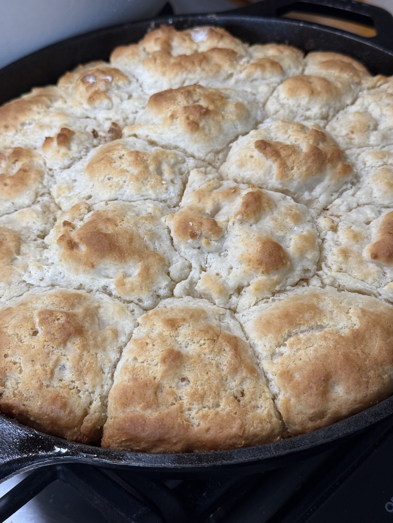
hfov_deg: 30.3
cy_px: 262
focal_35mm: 48
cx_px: 196
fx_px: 727
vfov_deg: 39.7
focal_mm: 6.76
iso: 100
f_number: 1.78
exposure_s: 1/60
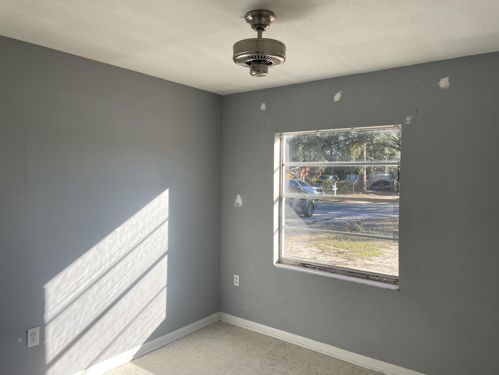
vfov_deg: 53.1
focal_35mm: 26
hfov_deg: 67.3
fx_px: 375
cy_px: 188
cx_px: 250
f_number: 1.6
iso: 32
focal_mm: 4.2
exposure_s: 1/593
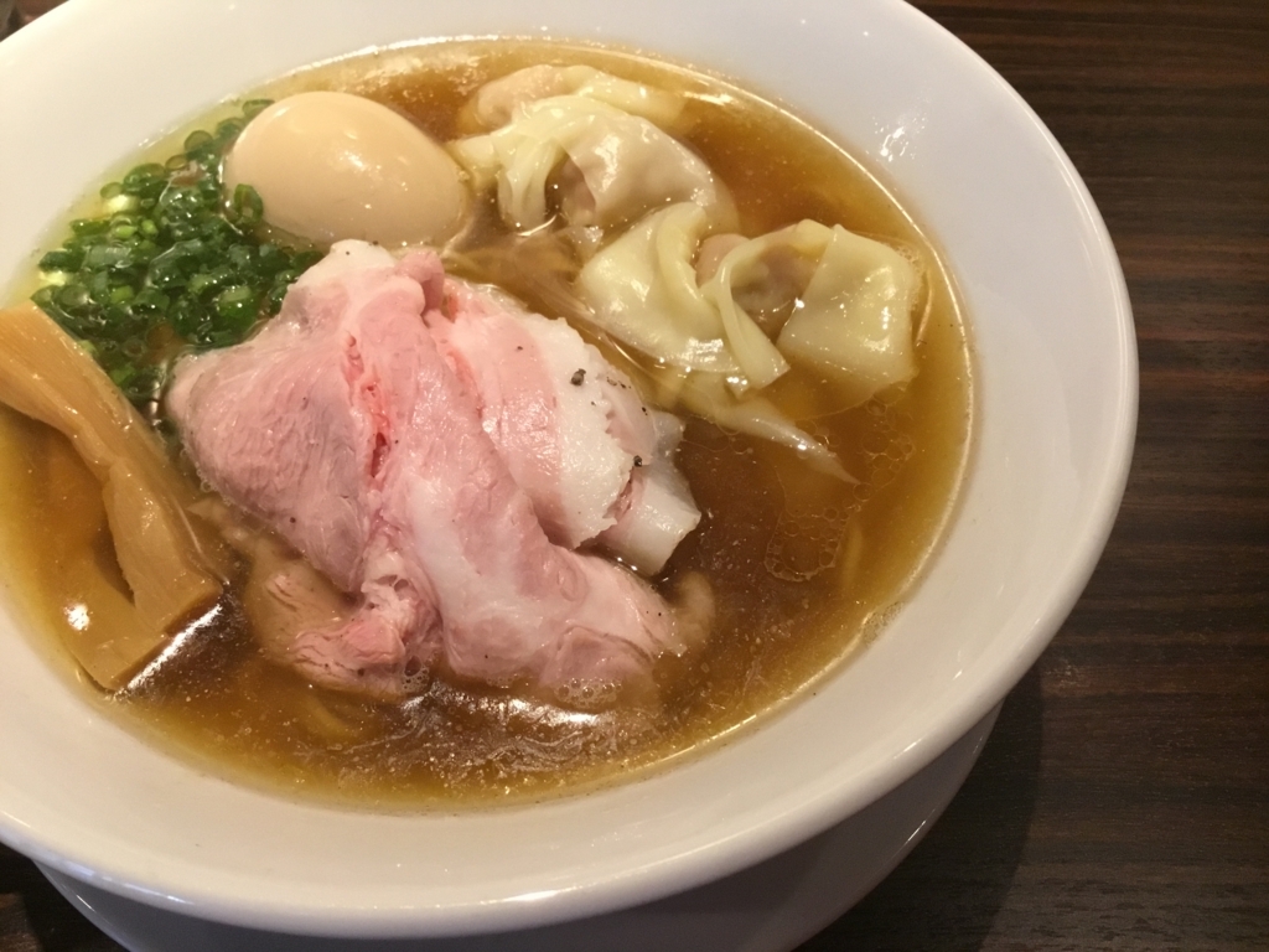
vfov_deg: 45.4
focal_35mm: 31
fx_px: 1136
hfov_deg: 58.4
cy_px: 476
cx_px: 634
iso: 160
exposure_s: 1/30
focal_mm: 3.3
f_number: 2.4
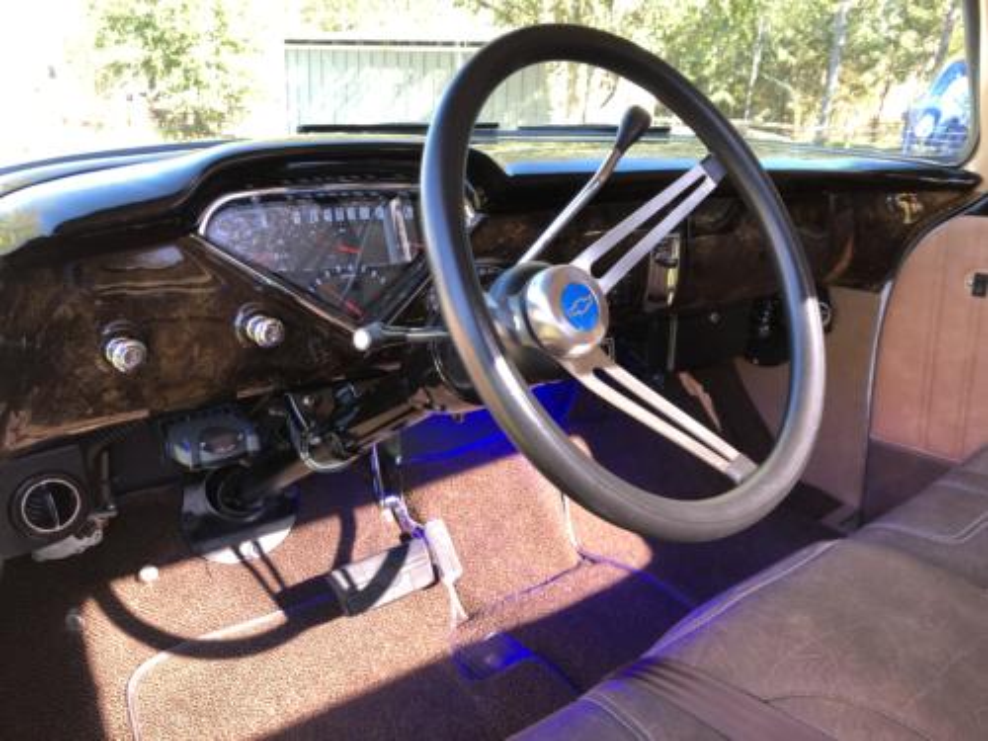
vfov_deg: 49.7
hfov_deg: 63.4
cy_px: 370
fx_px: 799
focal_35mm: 28
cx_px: 494
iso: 25
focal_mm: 4
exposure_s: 1/40
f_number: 1.8
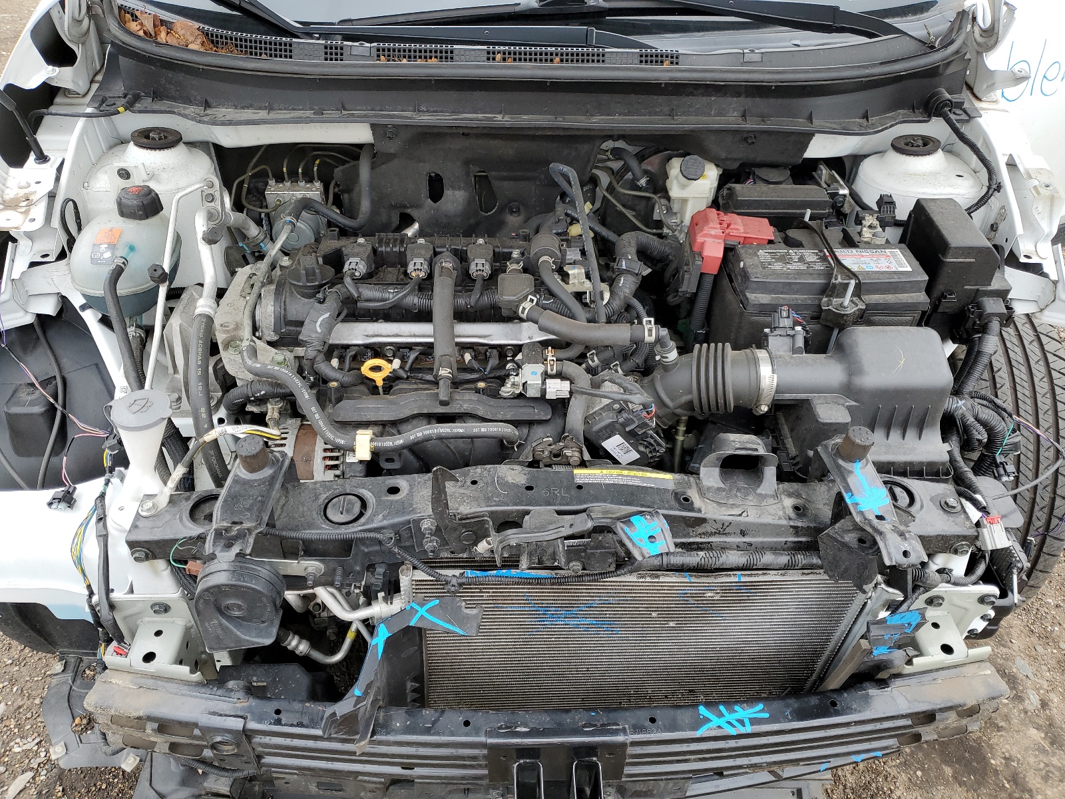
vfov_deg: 53.1
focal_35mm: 26
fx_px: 800
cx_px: 532
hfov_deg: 67.3
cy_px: 400
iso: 50
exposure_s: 1/286
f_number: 1.5
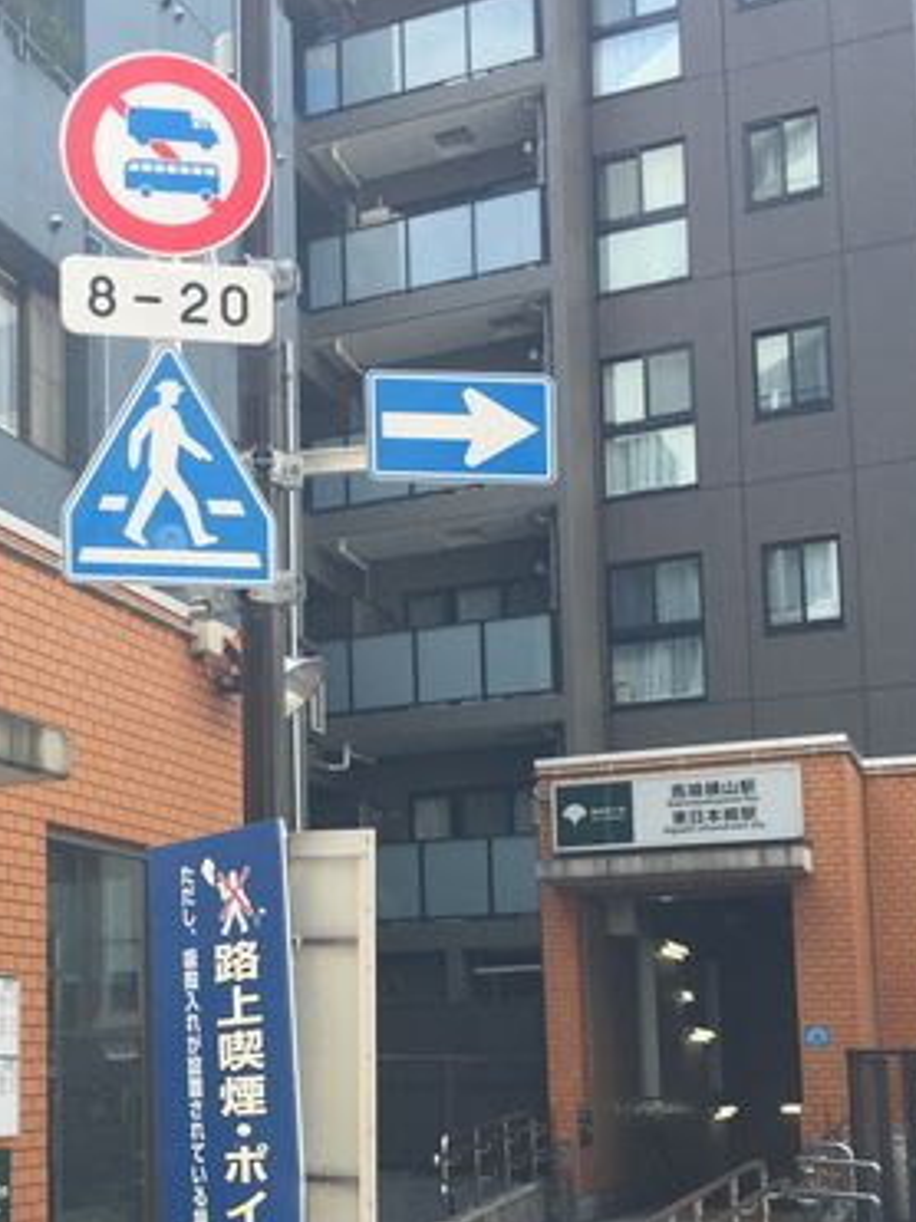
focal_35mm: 50
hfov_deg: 28.4
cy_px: 860
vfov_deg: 37.6
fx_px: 1765
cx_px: 171
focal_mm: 4.15
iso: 32
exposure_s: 1/638
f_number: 2.2
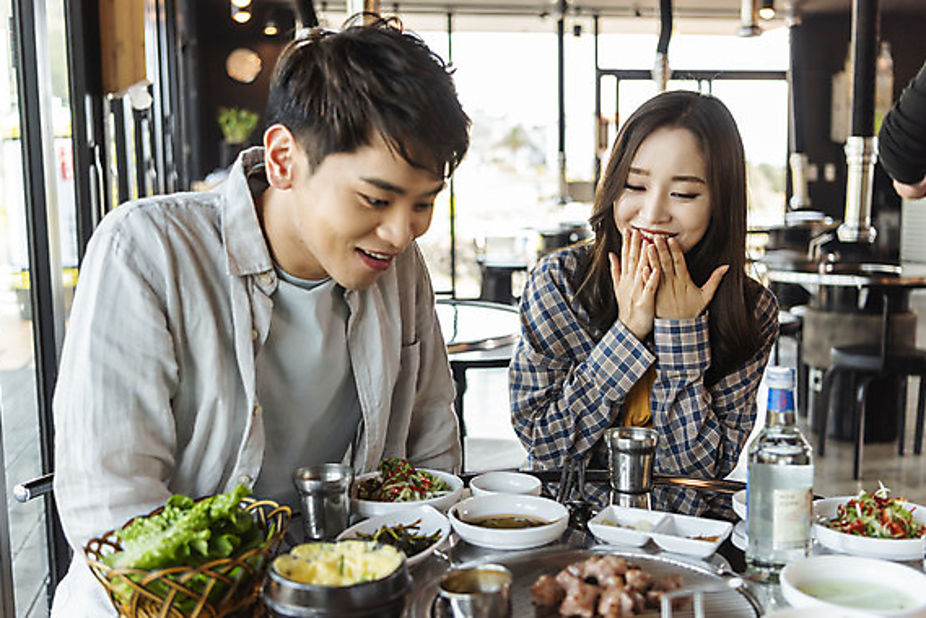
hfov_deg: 48.4
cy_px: 320
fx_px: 1029
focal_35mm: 40
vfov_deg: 33.4
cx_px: 440
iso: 640
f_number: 2.8
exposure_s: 1/500
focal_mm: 38
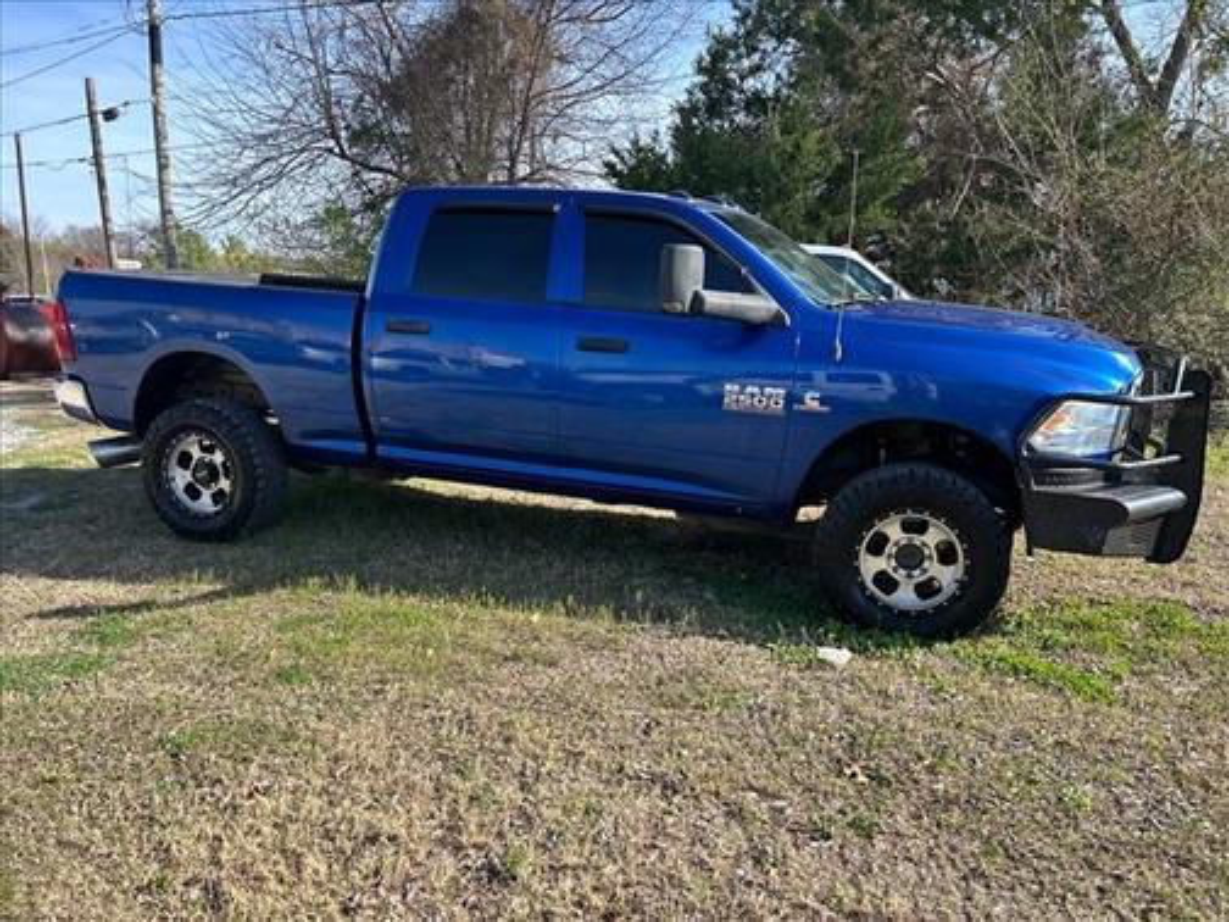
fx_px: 923
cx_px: 614
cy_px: 461
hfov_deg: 67.3
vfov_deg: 53.1
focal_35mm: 26
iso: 50
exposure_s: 1/791
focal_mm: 5.7
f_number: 1.5
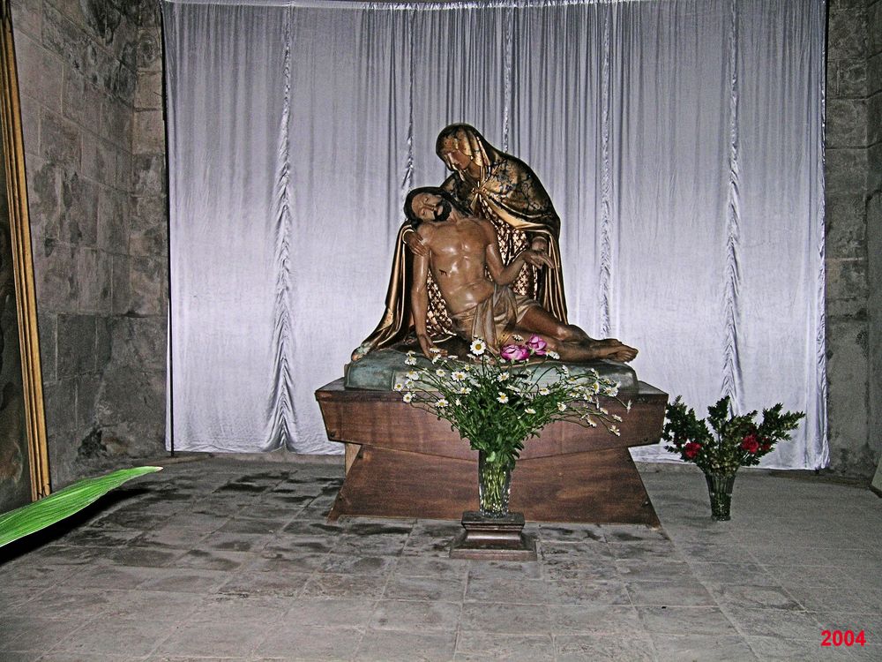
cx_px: 441
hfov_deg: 47.9
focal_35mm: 39
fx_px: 994
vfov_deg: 36.8
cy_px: 331
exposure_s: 1/60.1
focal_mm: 8
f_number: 3.1
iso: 74
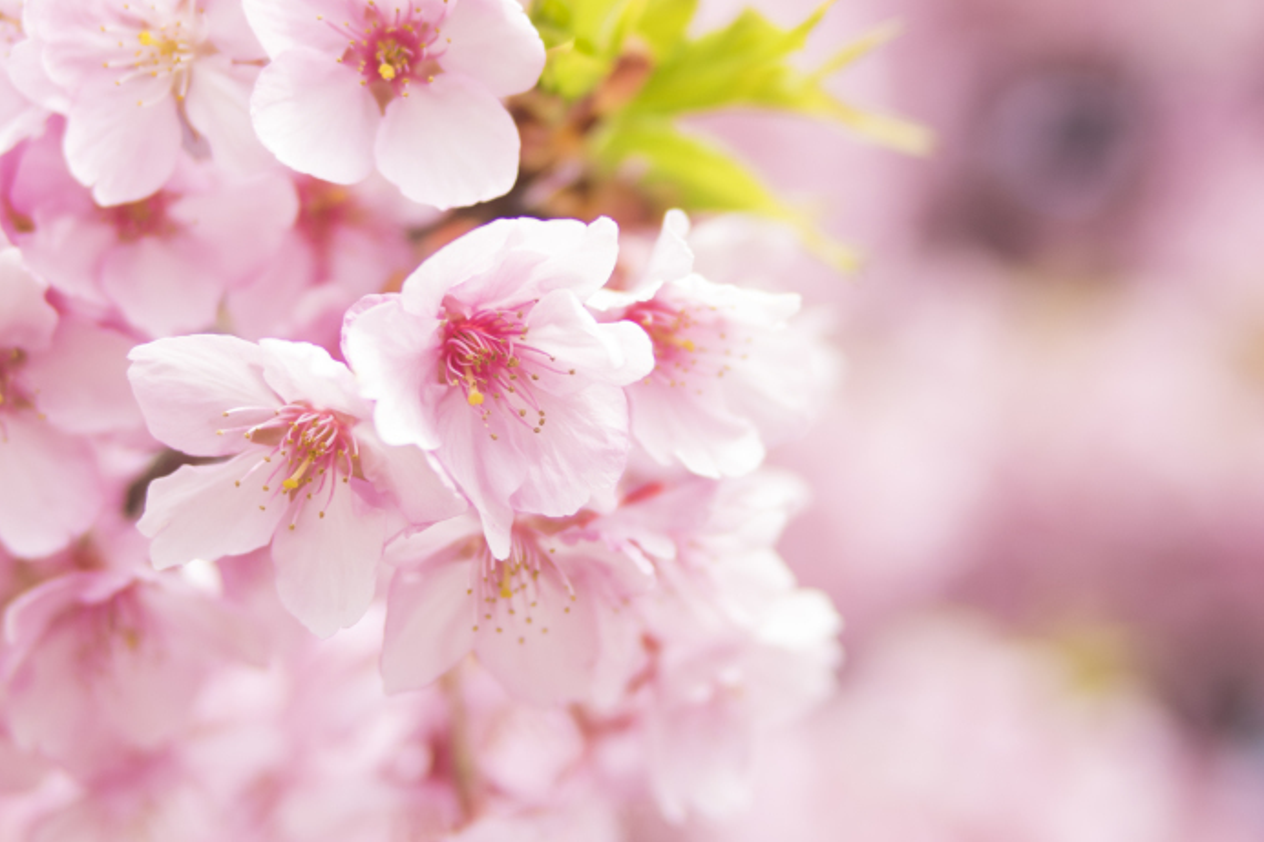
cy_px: 339
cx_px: 491
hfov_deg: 29.6
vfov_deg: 20.0
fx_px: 2387
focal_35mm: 68
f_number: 2.5
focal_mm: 31
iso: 100
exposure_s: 1/800
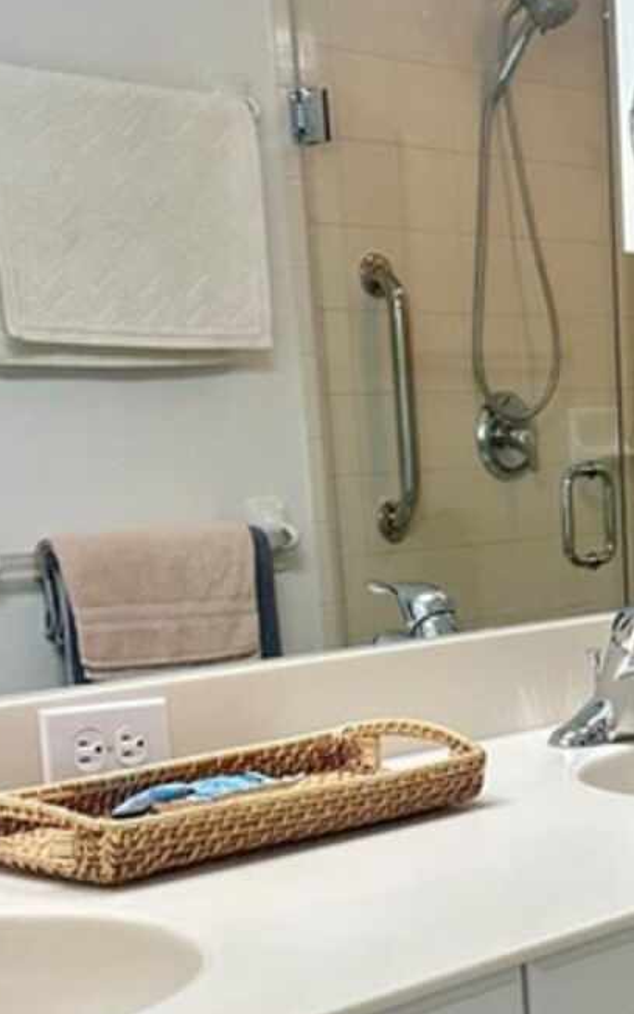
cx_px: 920
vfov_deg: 27.2
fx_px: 1991
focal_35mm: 72
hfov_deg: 16.6
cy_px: 988
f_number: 1.5
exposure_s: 1/120
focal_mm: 5.7
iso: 80
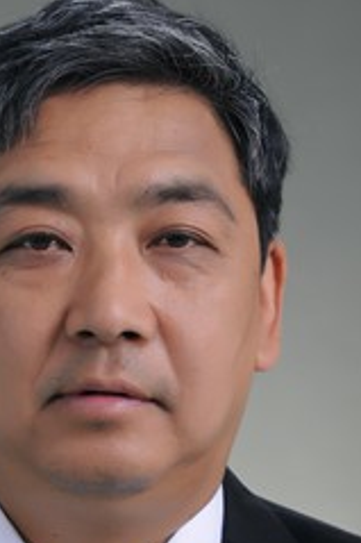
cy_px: 396
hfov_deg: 5.7
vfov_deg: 8.5
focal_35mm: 241
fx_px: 3629
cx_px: 100
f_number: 5.6
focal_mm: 85
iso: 160
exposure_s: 1/125
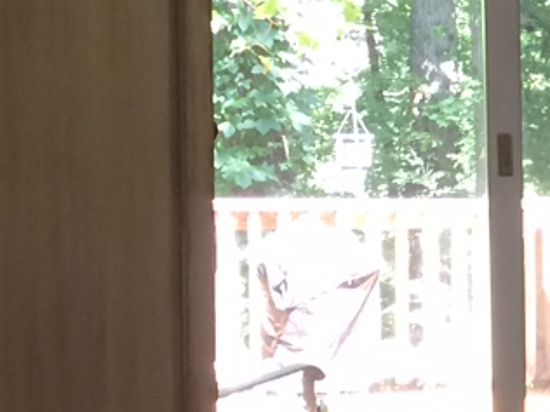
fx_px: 2383
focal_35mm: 150
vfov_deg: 9.9
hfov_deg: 11.7
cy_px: 299
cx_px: 1128
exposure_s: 1/30
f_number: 2.2
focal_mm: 4.15
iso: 64
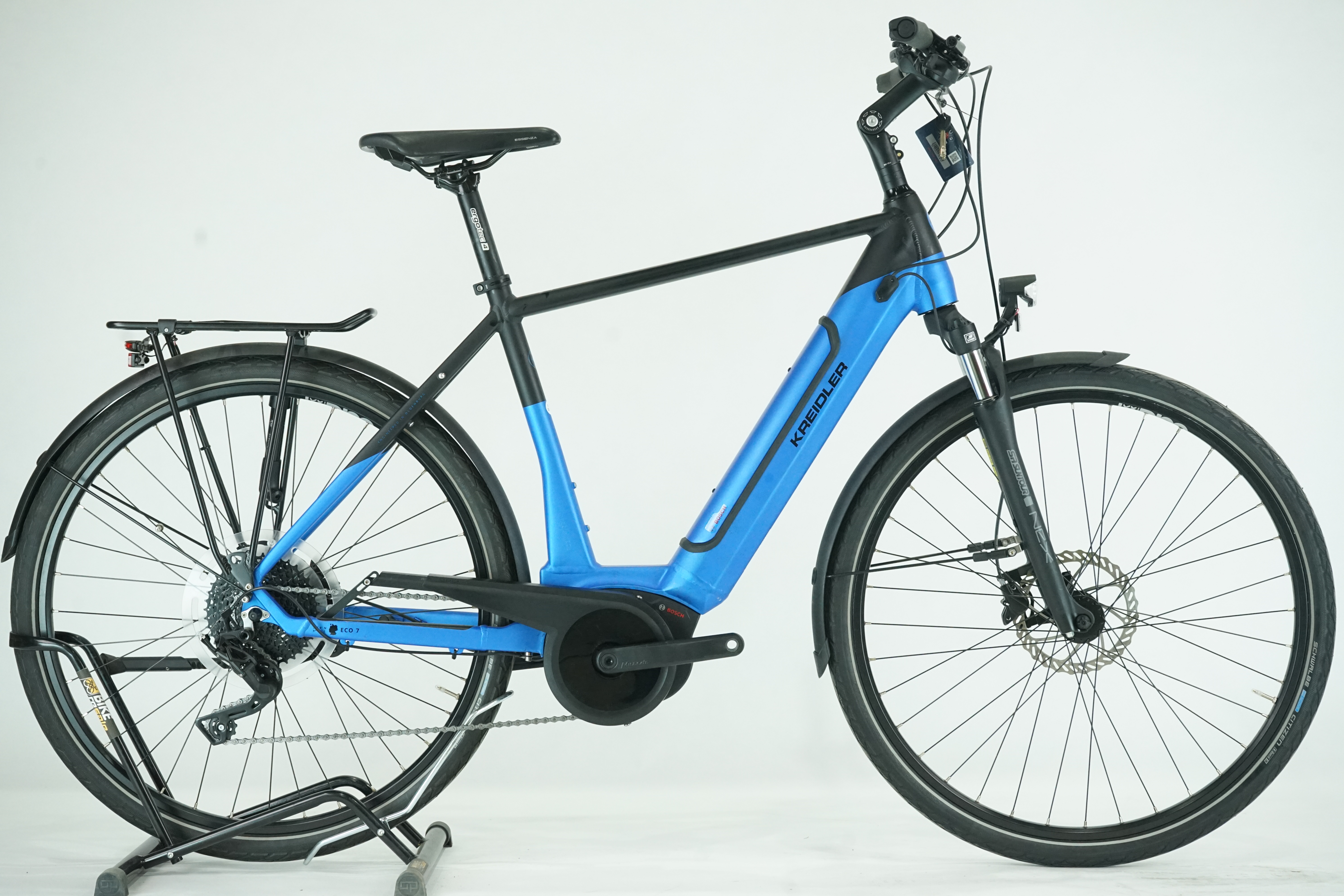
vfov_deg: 21.9
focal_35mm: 62
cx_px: 672
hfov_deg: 32.4
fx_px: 2314
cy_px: 448
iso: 3200
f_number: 8
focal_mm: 62
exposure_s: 1/200
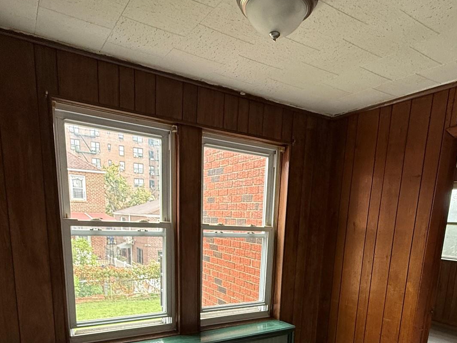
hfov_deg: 65.1
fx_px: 356
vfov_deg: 47.1
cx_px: 254
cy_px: 297
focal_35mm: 27
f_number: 2.2
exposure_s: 1/99
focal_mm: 2.22
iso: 250
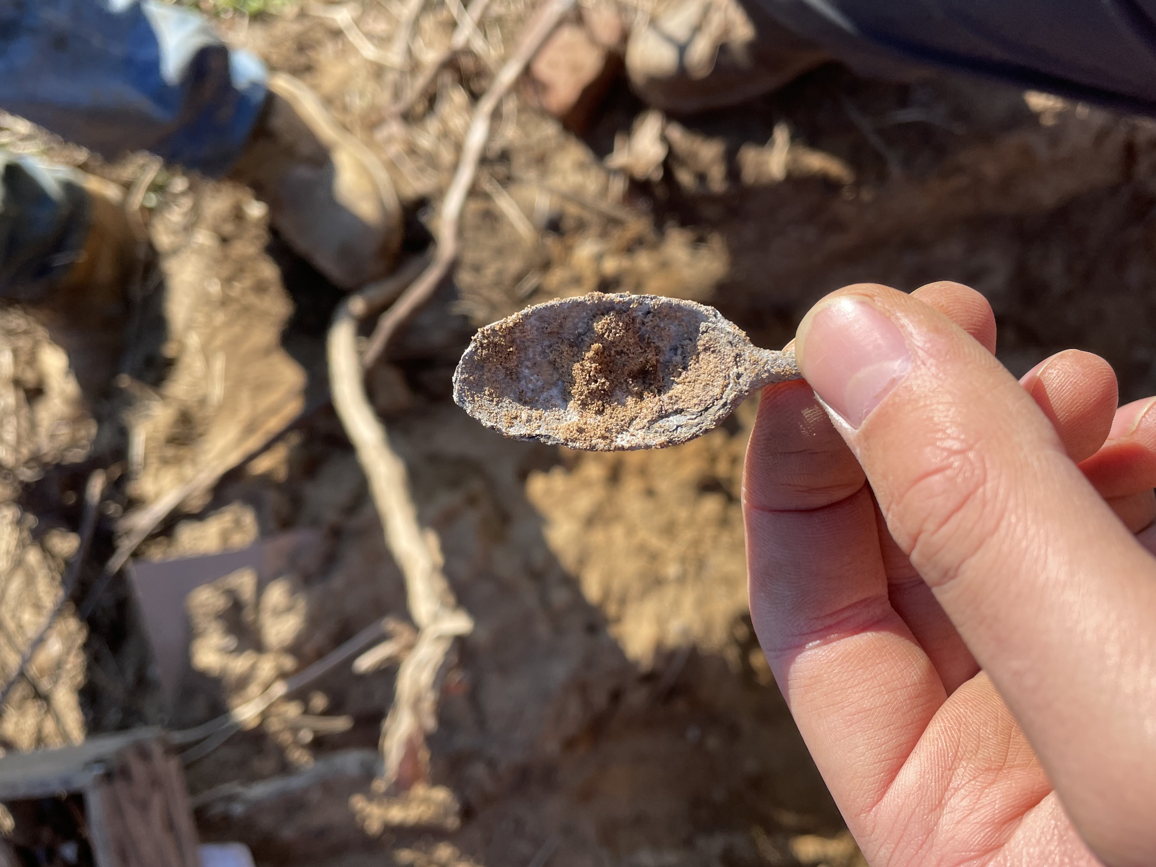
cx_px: 586
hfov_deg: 61.7
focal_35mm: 29
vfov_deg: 48.2
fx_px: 968
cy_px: 414
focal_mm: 4.2
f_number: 1.6
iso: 32
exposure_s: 1/1383
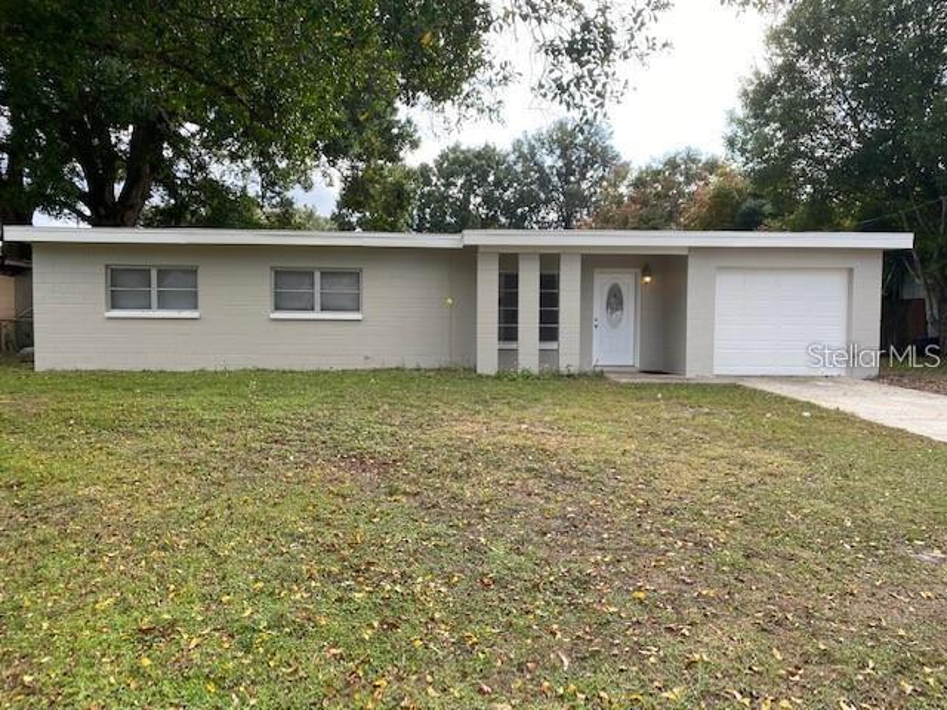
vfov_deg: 53.1
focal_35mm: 26
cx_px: 474
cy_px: 355
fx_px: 711
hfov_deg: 67.3
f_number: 1.8
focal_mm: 4.25
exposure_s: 1/698
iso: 32
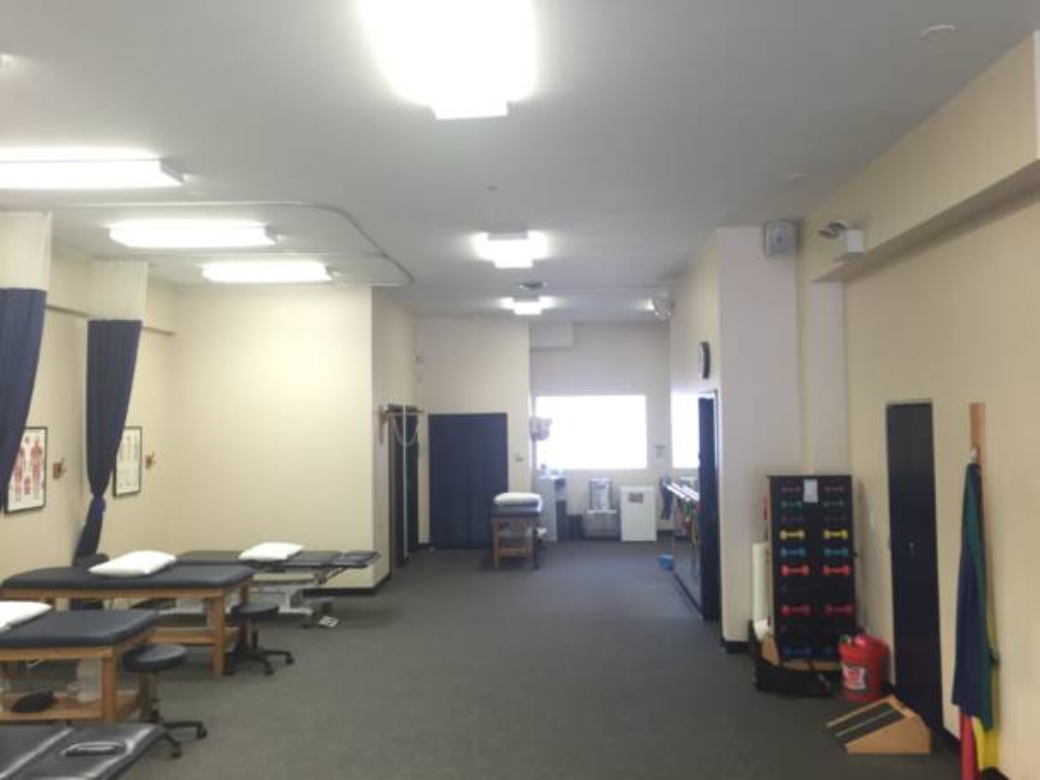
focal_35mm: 29
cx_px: 520
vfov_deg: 48.2
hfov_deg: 61.7
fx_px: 871
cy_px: 390
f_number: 2.2
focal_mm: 4.15
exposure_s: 1/30
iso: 64
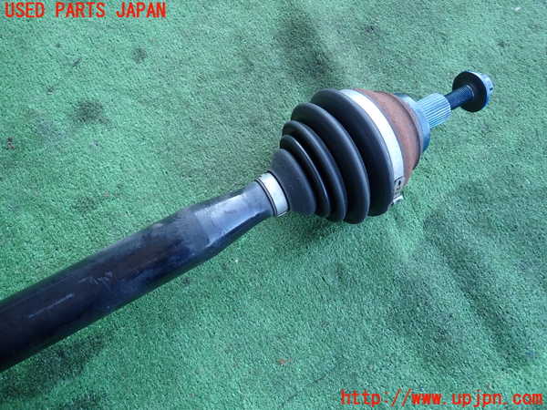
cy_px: 205
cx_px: 274
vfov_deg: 54.9
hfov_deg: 69.4
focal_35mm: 25
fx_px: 395
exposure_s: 1/125
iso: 160
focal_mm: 4.5
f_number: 2
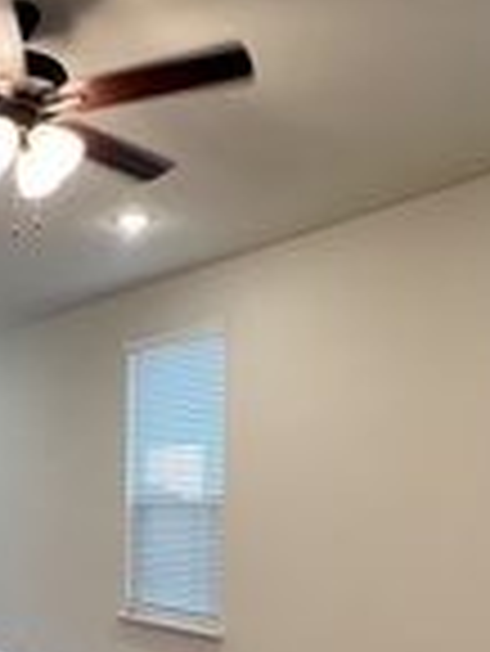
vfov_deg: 41.5
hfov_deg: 32.2
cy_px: 544
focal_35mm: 43
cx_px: 63
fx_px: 810
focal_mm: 1.57
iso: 160
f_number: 1.8
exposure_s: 1/120
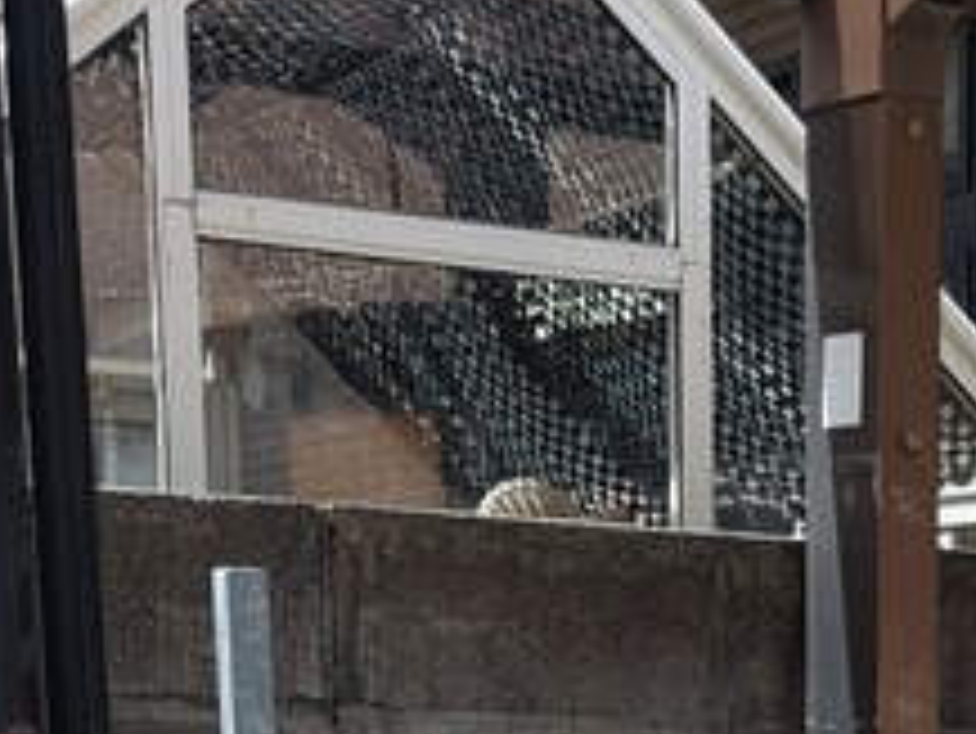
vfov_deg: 12.3
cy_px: 1491
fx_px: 2990
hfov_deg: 18.0
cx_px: 1016
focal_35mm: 106
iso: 25
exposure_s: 1/397
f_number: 1.8
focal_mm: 5.23
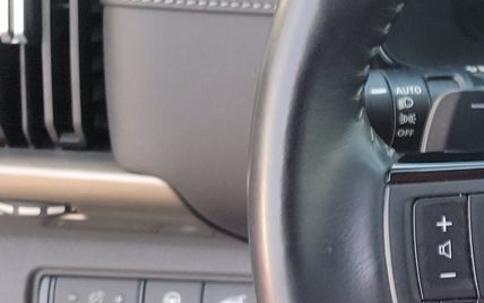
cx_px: 841
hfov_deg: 18.0
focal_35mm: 95
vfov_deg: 13.8
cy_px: 198
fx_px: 1254
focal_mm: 6.7
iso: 57
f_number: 1.8
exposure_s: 1/59
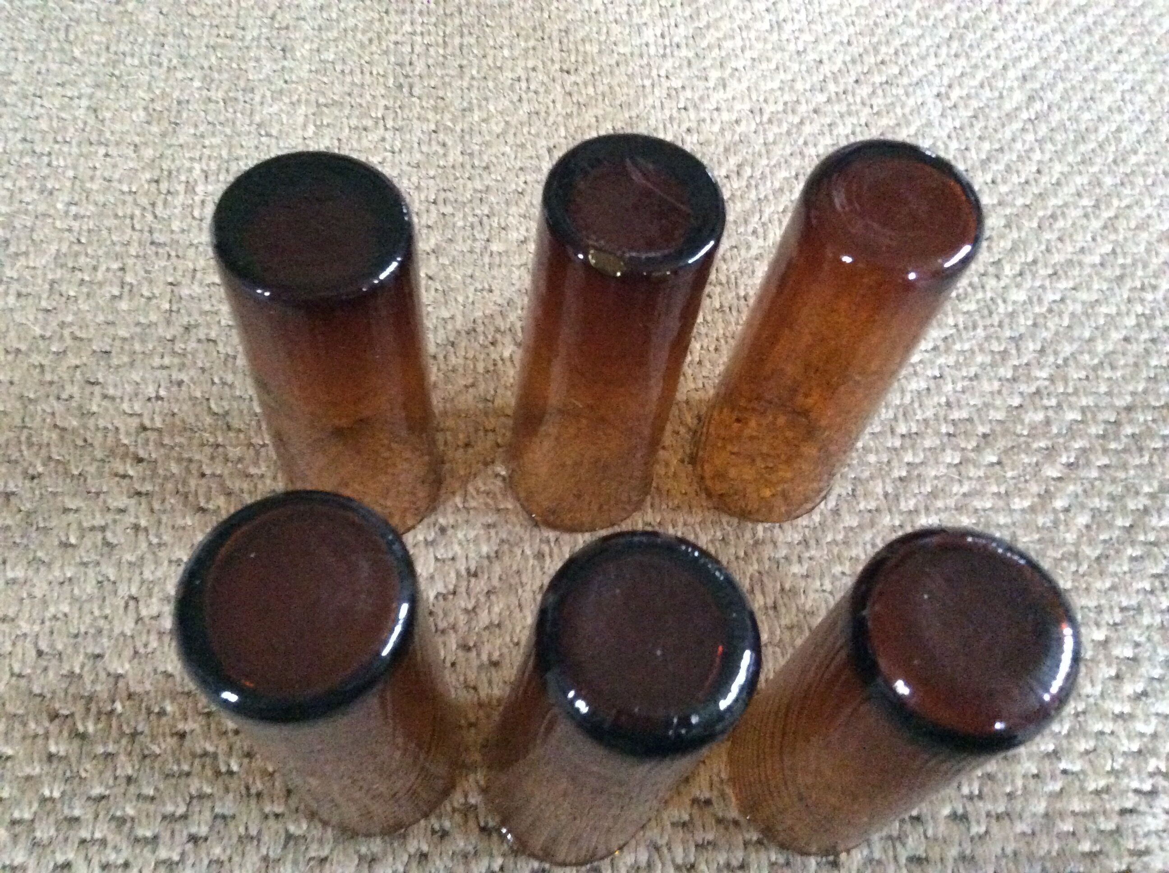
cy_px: 436
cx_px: 584
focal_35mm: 32
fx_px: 1079
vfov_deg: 44.1
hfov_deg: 56.9
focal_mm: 3.3
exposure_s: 1/17
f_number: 2.4
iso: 640
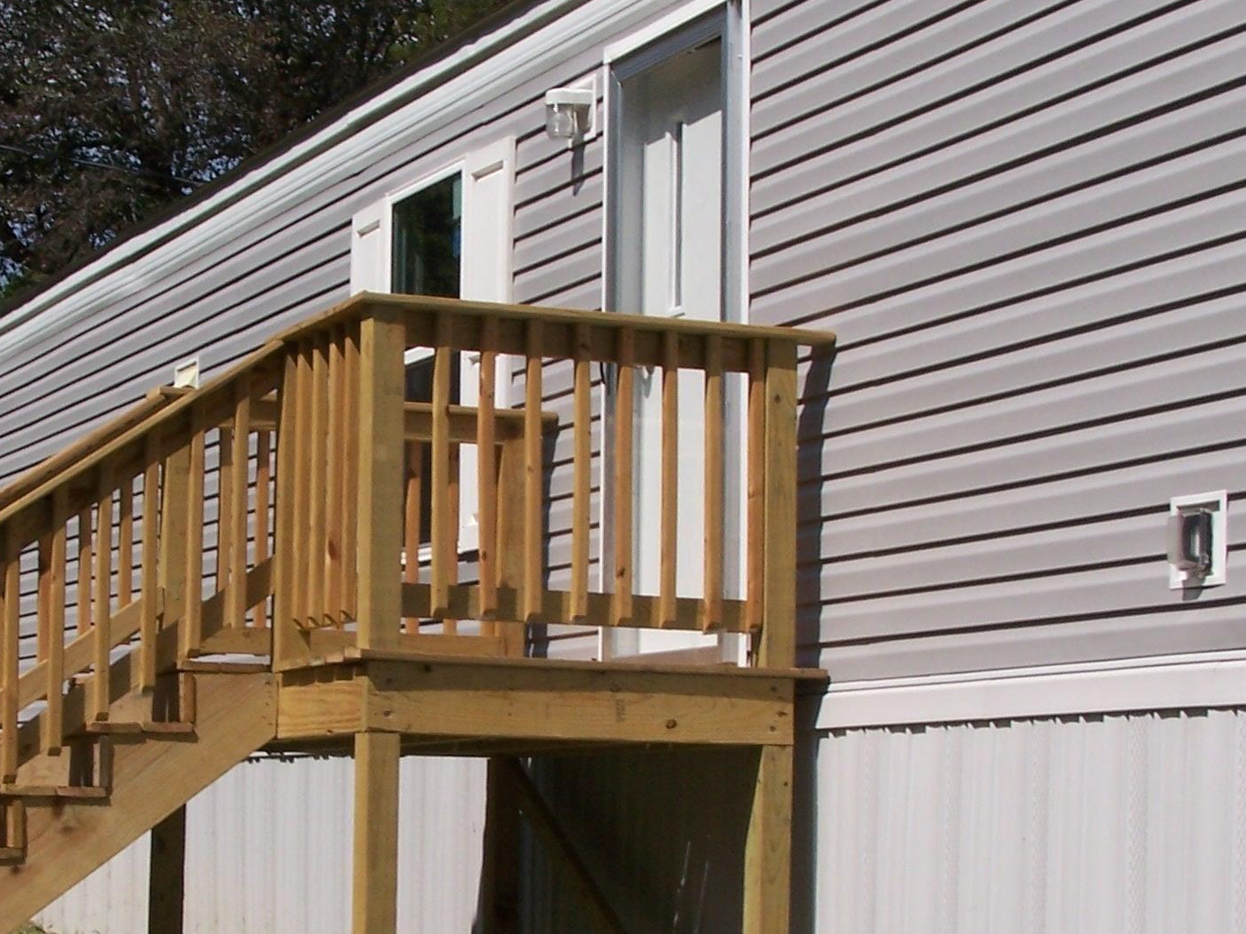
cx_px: 460
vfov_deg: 15.8
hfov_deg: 21.0
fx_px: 3347
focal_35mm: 93
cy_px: 670
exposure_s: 1/640
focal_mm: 8.5
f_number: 5.6
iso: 80
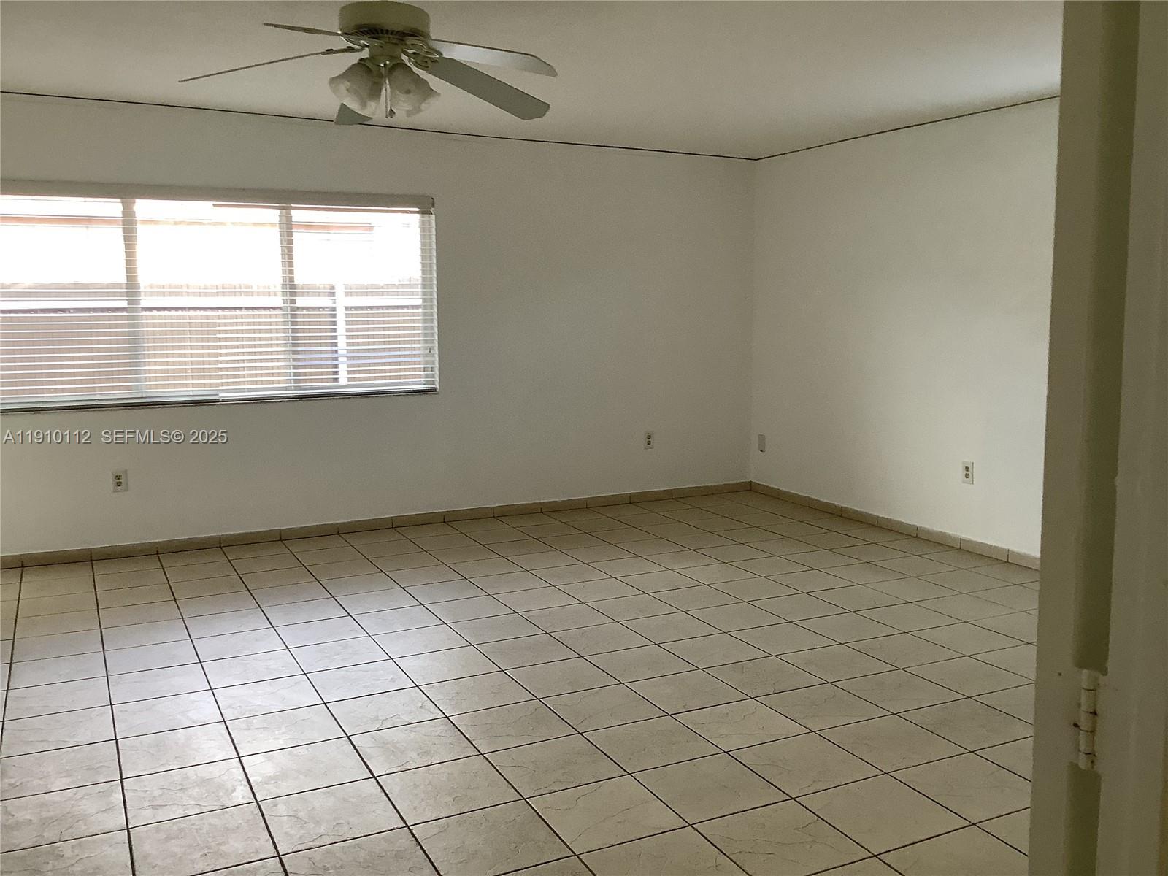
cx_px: 584
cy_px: 438
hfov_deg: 58.4
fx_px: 1046
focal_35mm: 31
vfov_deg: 45.4
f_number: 2.4
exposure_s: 1/60
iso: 64
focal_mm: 3.3
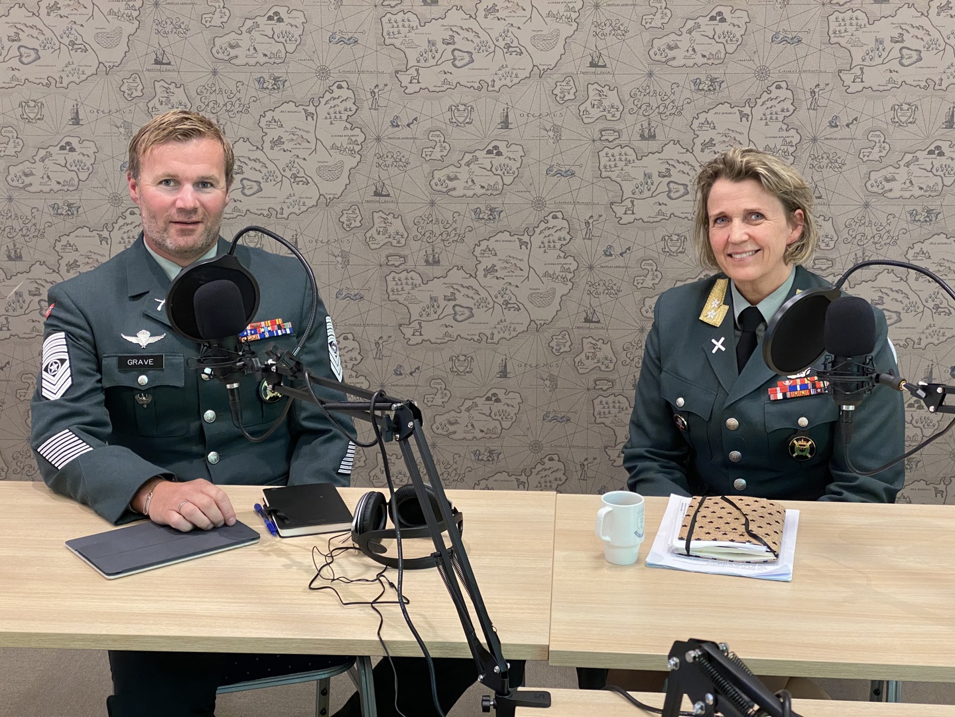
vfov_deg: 28.0
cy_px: 358
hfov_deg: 36.8
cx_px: 478
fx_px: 1435
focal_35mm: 52
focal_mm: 6
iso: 200
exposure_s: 1/50
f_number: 2
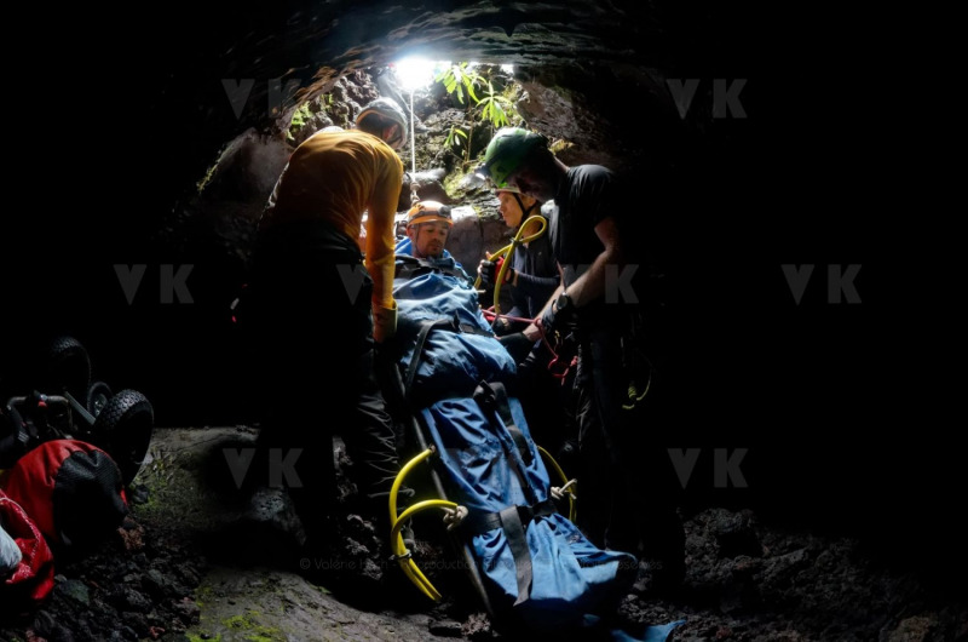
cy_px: 321
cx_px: 484
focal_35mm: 16
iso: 2000
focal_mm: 10.5
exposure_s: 1/50
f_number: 8
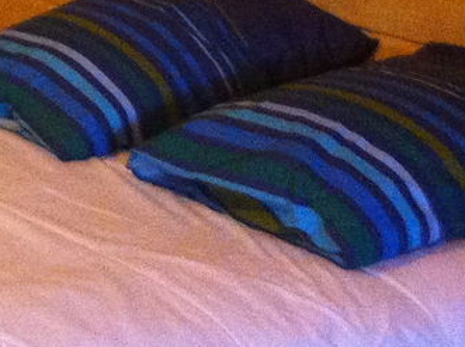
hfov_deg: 11.3
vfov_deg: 8.7
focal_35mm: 169
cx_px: -208
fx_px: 2266
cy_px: -44
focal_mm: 3.85
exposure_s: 1/15
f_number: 2.8
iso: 500
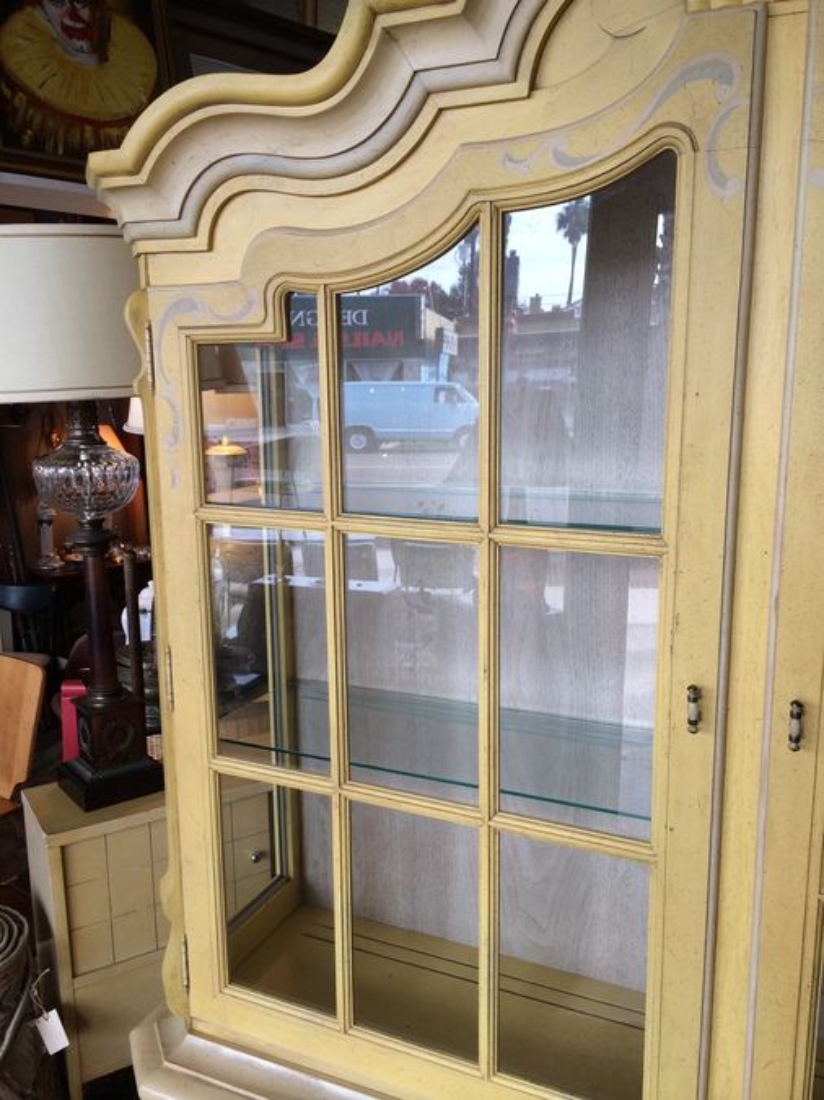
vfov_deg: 60.0
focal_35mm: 30
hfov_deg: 46.8
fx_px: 952
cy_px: 550
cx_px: 412
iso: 32
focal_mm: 4.12
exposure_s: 1/86
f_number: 2.2
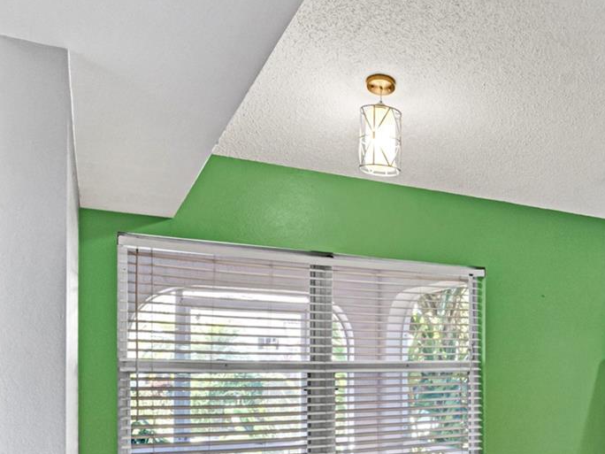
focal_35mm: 37
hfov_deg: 41.3
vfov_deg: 37.1
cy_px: 370
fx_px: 649
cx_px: 644
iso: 500
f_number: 16
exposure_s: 1/13
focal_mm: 11
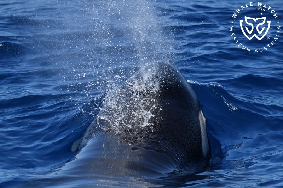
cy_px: 94
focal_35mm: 240
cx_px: 142
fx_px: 1886
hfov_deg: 8.6
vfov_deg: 5.7
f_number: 5.6
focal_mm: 240
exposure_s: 1/8000
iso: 1000
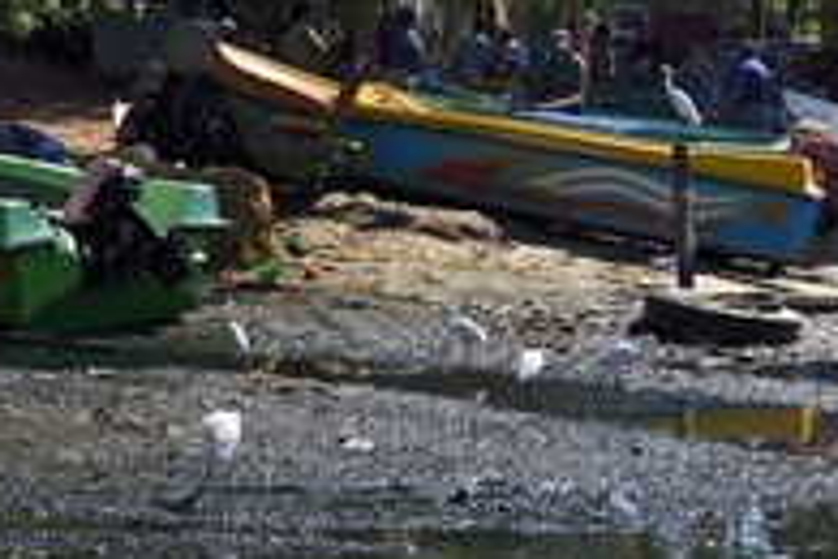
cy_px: 82
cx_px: -30
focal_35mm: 129
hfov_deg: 15.6
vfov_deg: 10.6
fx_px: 3003
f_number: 13
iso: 200
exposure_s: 1/160
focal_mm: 60
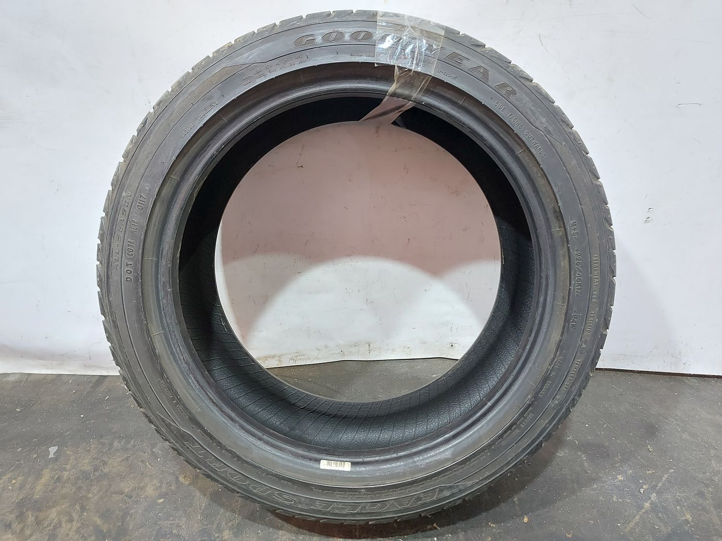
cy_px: 270
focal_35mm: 24
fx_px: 501
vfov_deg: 56.8
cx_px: 361
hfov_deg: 71.6
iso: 250
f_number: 1.8
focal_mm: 5.23
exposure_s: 1/33
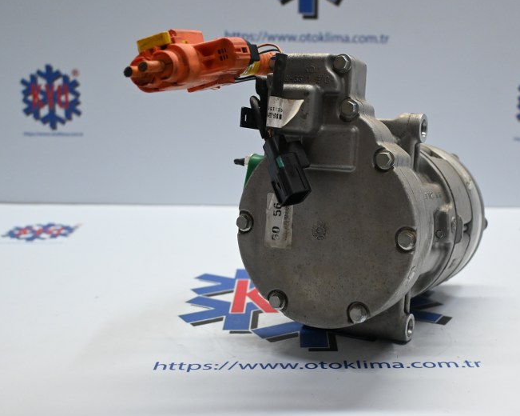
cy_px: 210
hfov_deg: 40.2
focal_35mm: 46
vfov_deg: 32.8
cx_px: 318
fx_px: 705
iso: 1250
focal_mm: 26.5
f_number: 4.5
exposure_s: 1/125
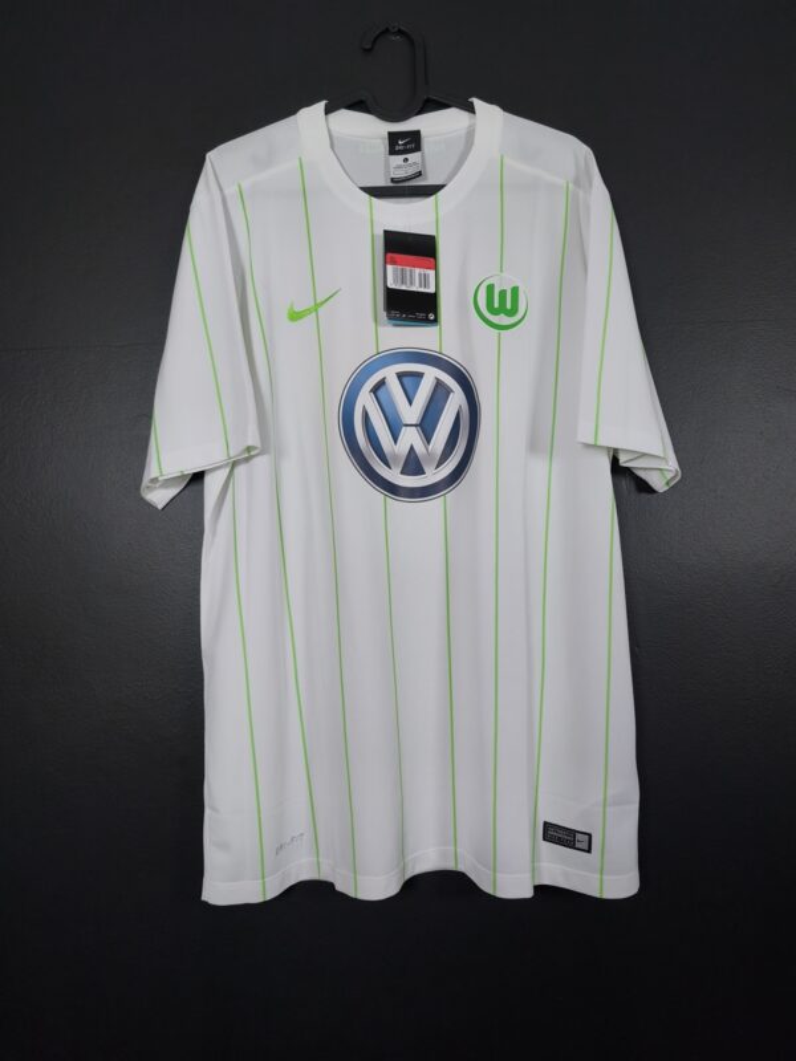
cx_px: 398
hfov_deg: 58.9
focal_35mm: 23
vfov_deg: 73.9
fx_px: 705
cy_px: 530
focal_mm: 6.57
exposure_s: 1/125
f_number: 1.6
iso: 400
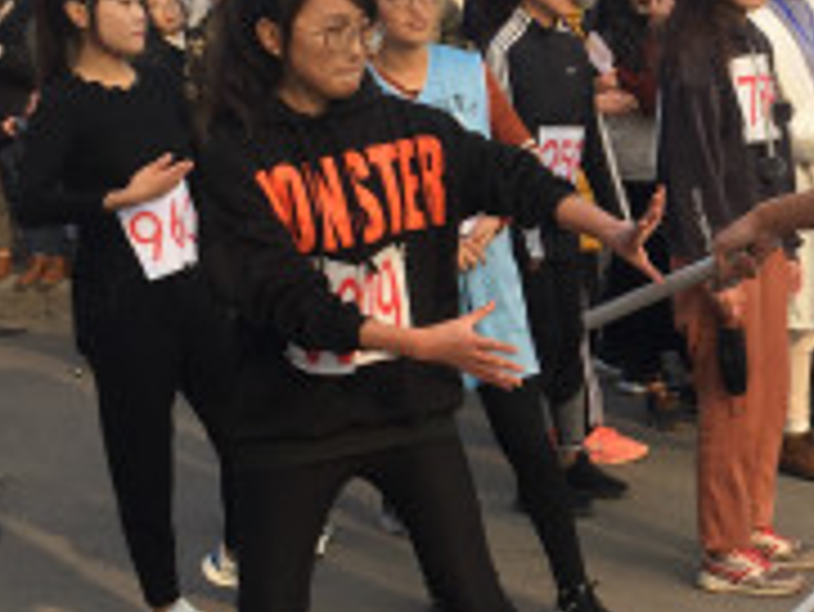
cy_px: 227
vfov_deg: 18.4
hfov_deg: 23.6
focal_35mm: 80
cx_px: 756
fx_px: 1882
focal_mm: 4.15
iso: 32
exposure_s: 1/682
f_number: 2.2
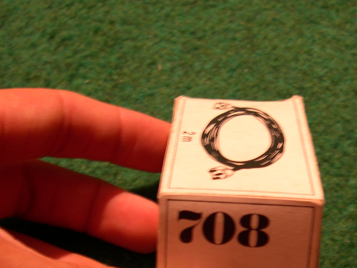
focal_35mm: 75
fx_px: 773
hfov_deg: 25.8
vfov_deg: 19.6
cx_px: 239
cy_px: 181
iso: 102
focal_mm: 8
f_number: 2.8
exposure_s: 1/5.6
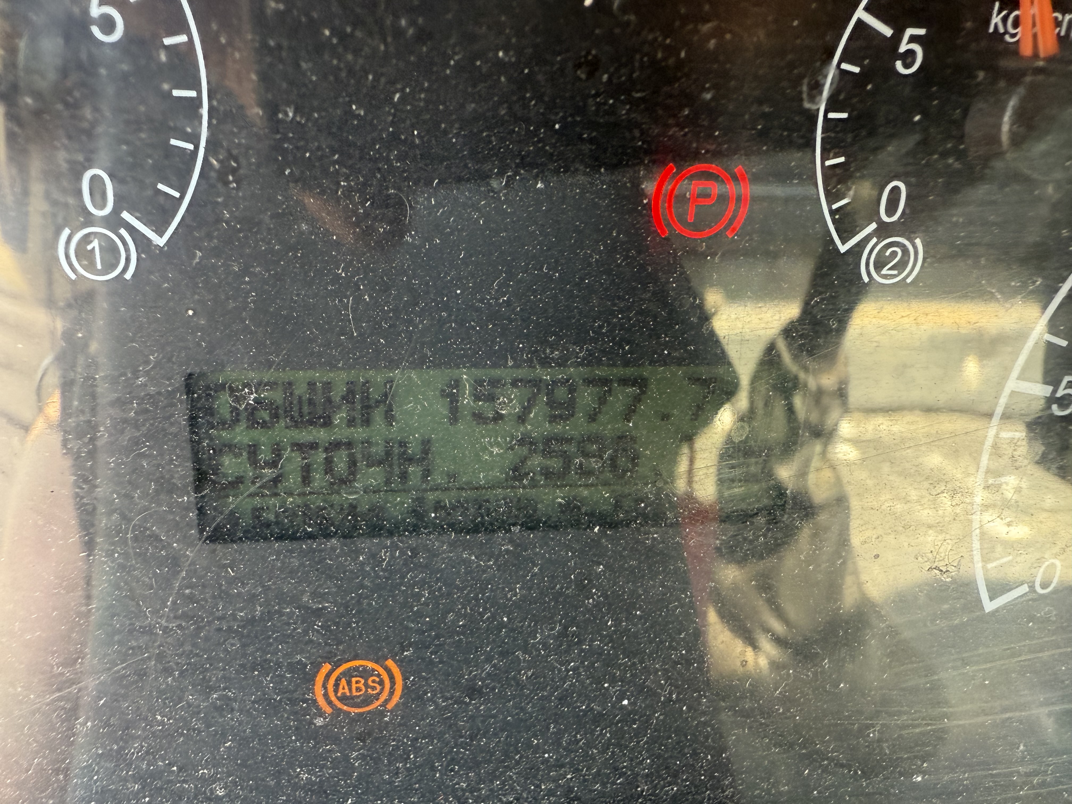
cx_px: 536
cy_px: 402
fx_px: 743
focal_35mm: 24
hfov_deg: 71.6
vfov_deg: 56.8
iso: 250
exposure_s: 1/99
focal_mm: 2.22
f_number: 2.2
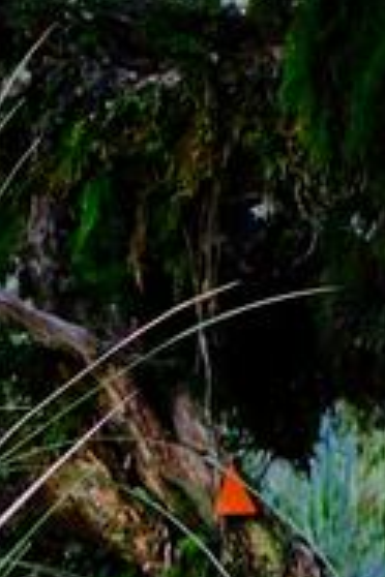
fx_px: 3096
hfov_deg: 6.9
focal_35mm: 193
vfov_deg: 10.5
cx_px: -401
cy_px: 644
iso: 640
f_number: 2.2
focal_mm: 23
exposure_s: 1/105
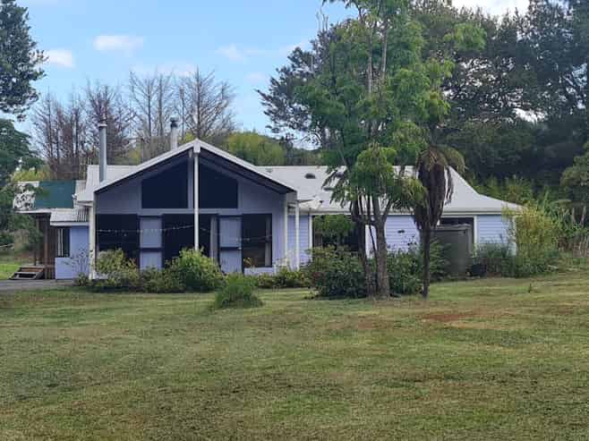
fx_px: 425
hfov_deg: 69.4
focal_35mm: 25
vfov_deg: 54.8
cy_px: 220
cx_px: 294
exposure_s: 1/397
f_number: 1.8
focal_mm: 7
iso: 50
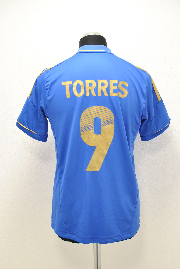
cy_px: 134
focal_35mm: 52
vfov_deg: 37.8
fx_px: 393
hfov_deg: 25.8
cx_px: 90
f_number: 4
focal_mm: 35
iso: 800
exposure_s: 1/100
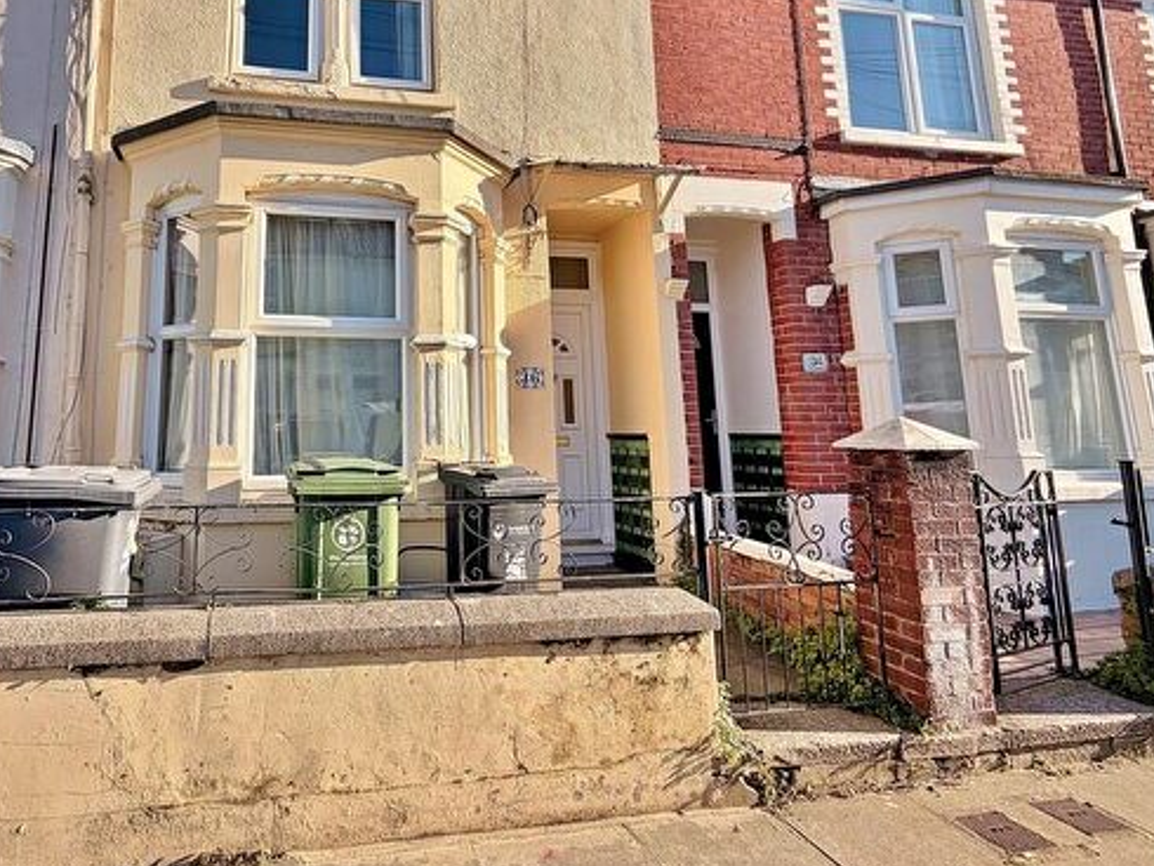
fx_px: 667
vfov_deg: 65.2
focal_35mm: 20
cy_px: 331
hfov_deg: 79.0
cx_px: 384
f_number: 2.2
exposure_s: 1/770
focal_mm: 2.22
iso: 32
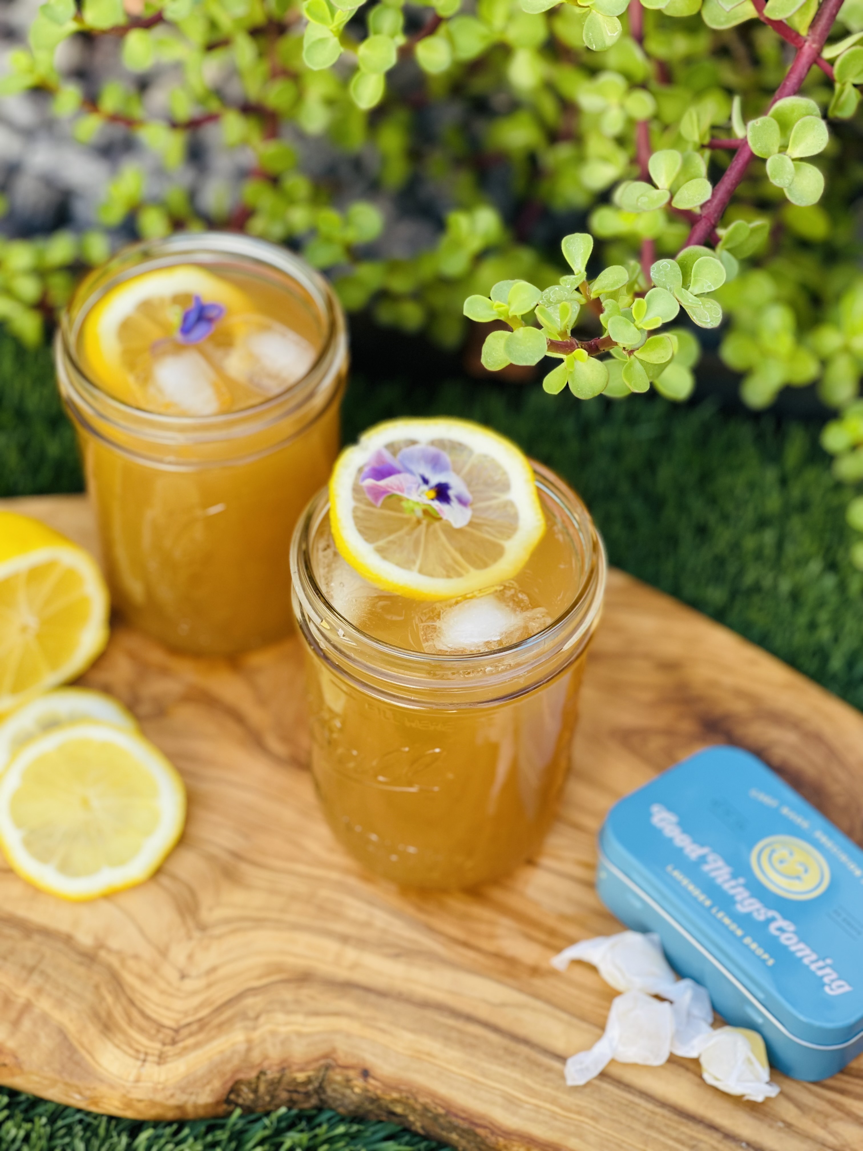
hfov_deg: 22.9
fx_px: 2127
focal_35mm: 64
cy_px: 576
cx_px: 432
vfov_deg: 30.3
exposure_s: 1/121
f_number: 2.2
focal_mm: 7.5
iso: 32
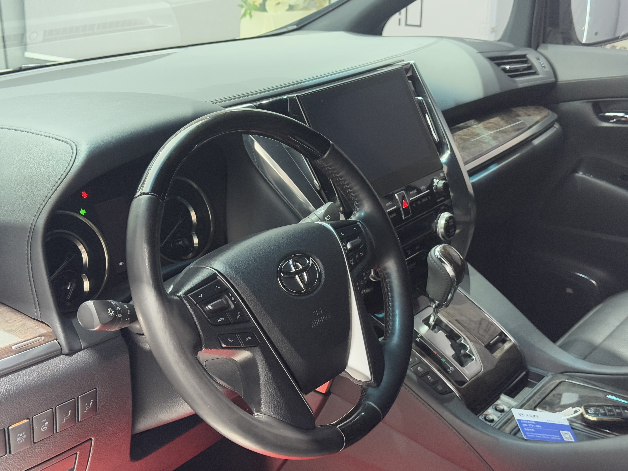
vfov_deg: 30.3
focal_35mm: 48
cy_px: 236
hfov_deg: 39.7
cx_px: 314
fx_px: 871
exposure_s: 1/33
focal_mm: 6.76
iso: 250
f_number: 1.78
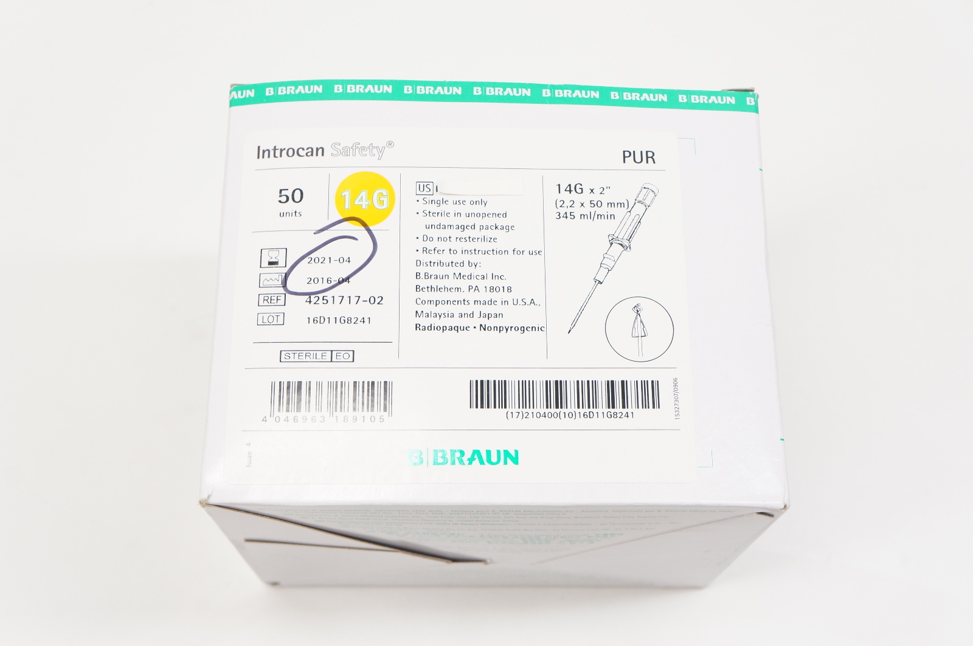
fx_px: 1296
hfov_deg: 41.2
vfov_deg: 28.0
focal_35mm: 48
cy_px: 323
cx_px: 486
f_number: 7.1
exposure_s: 1/80
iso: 800
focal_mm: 32
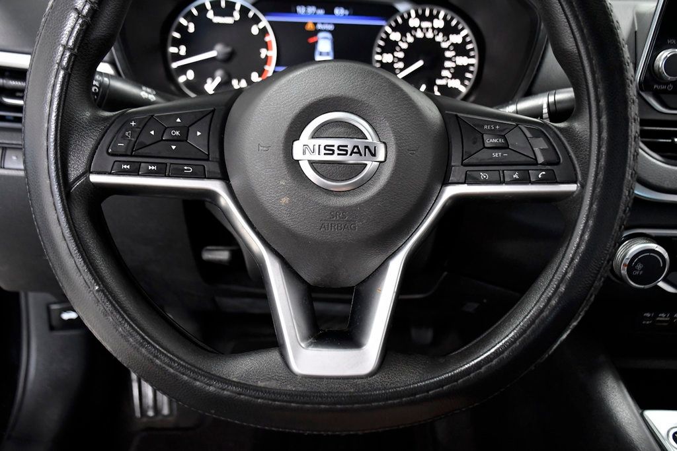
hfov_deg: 53.1
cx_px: 338
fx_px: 677
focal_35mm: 36
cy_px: 226
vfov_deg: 36.9
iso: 2500
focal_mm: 24
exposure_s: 1/125
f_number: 3.8
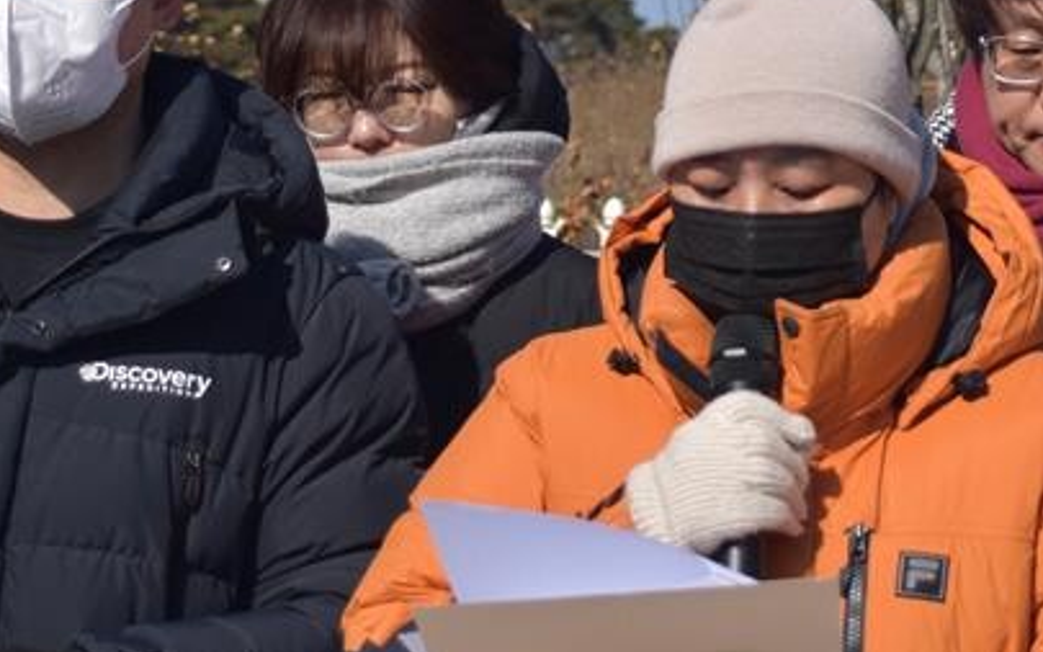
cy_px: 189
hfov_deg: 14.2
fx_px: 4178
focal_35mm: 147
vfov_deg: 8.9
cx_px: 716
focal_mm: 38
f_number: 4.5
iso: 100
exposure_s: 1/1250
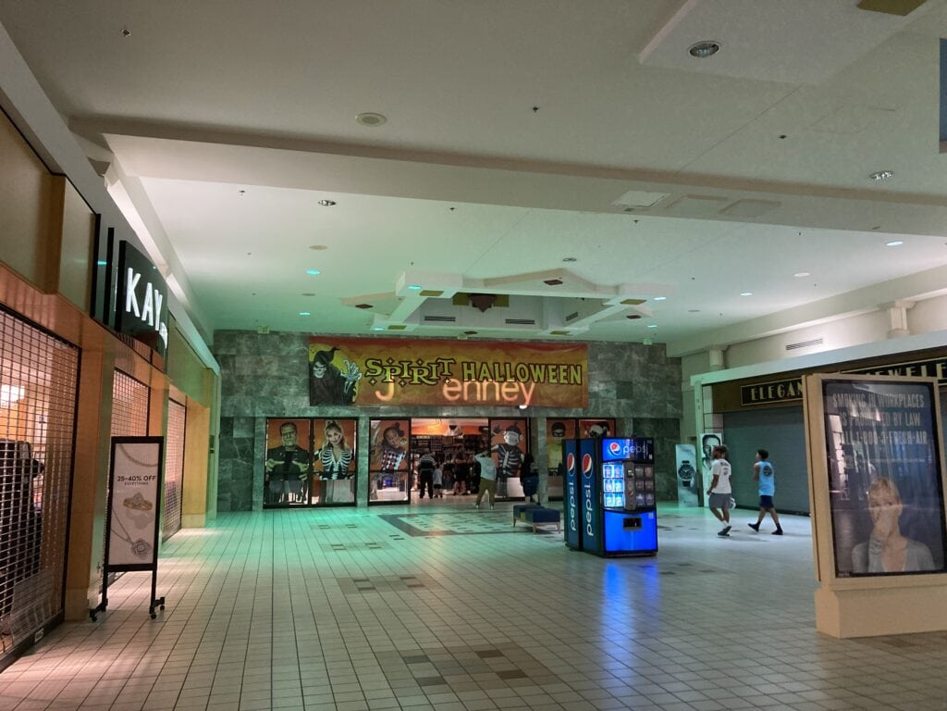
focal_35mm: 28
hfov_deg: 63.4
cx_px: 474
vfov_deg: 49.7
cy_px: 356
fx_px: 766
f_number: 1.8
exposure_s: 1/60
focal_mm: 3.99
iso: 320
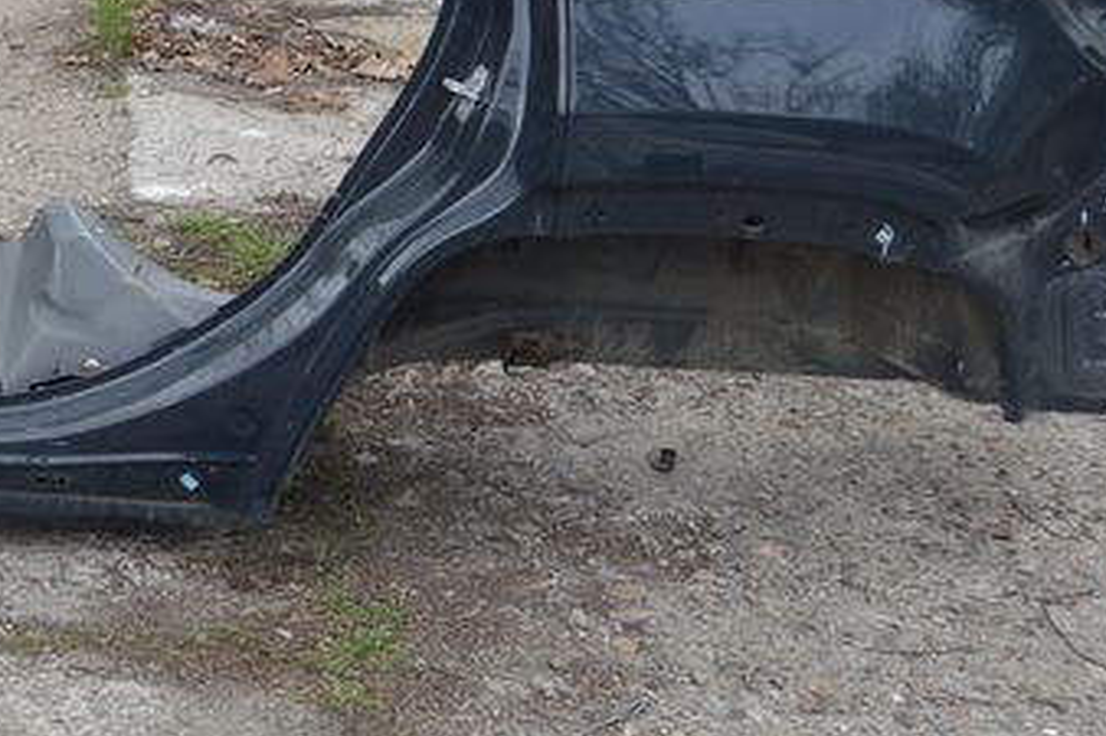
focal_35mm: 100
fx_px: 3071
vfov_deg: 13.5
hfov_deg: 18.7
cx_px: -393
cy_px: -5
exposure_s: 1/125
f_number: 5.6
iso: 100
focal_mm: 22
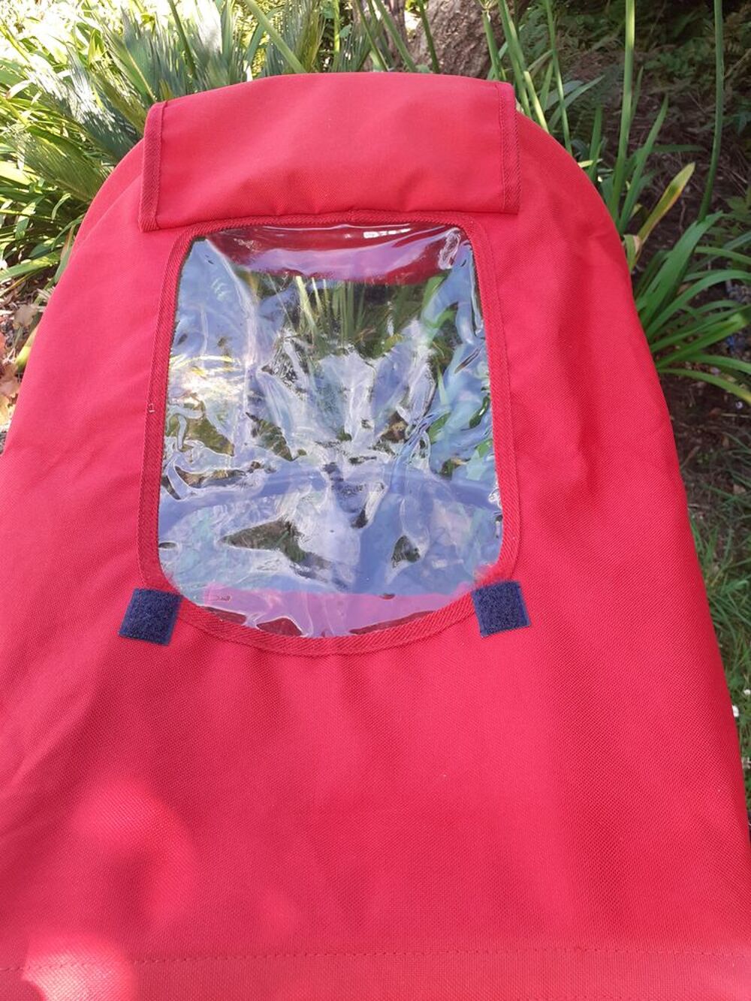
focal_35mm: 27
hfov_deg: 51.4
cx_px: 376
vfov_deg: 65.3
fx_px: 781
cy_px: 500
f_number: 1.9
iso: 40
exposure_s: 1/167
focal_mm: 3.6
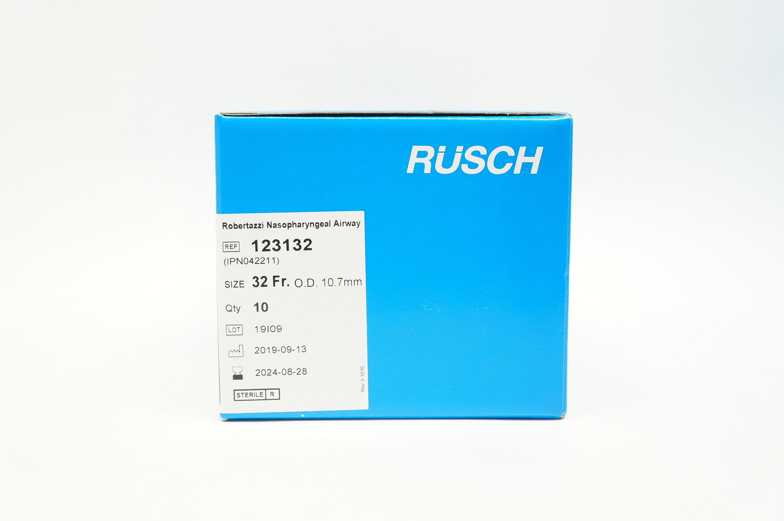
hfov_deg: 48.0
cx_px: 392
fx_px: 881
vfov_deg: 32.9
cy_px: 260
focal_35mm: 40
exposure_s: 1/40
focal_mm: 27
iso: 400
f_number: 5.6
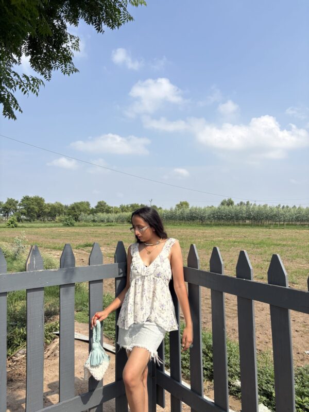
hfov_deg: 53.1
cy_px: 206
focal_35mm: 26
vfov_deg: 67.3
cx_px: 154
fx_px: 309
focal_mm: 5.96
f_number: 1.6
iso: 50
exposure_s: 1/4608
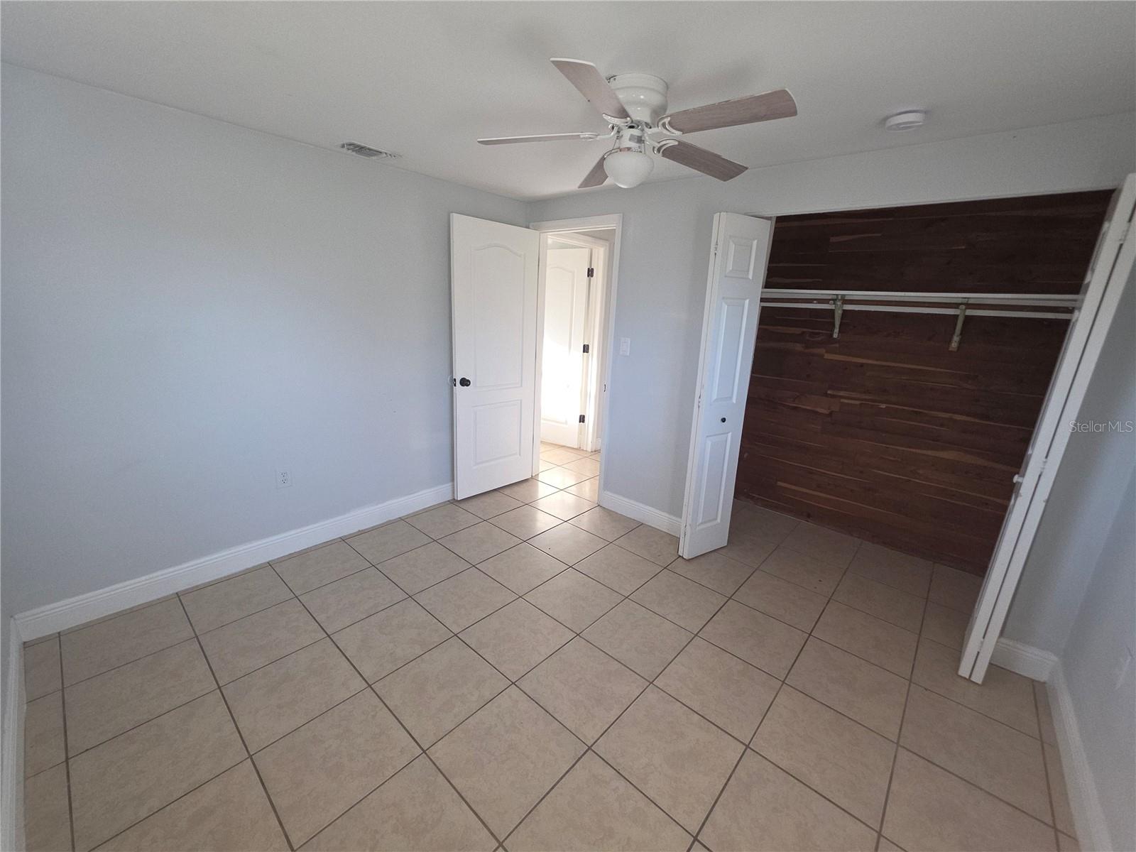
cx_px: 568
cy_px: 426
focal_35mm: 13
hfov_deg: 106.2
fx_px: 427
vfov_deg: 89.9
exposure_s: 1/60
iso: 80
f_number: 1.9
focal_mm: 2.2
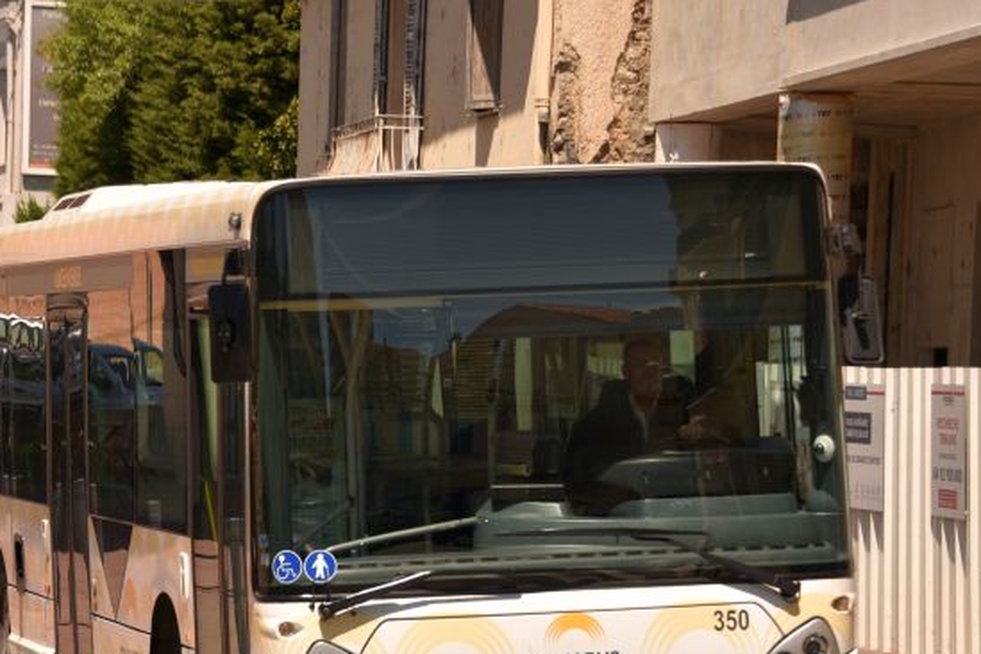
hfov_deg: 10.5
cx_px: 402
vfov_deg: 7.0
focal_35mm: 196
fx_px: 5341
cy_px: 434
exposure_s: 1/640
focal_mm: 105
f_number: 6.3
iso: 100
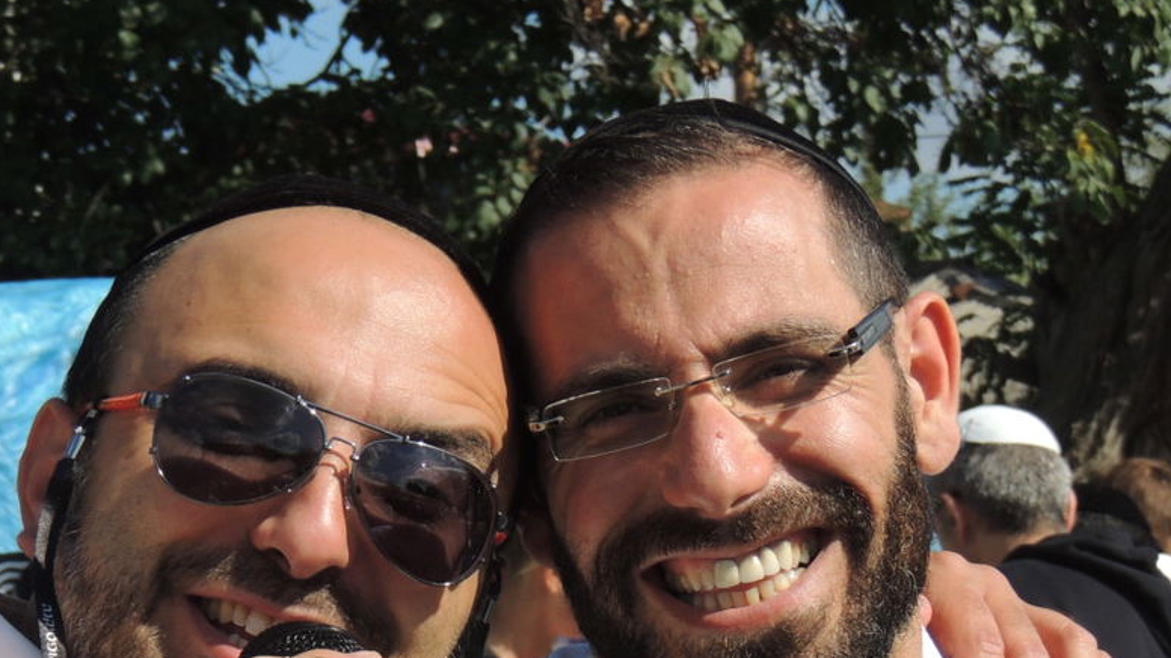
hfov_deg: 18.1
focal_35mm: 118
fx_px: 3663
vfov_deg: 10.2
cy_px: 685
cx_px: 370
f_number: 3.7
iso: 100
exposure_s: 1/1000
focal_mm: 10.7
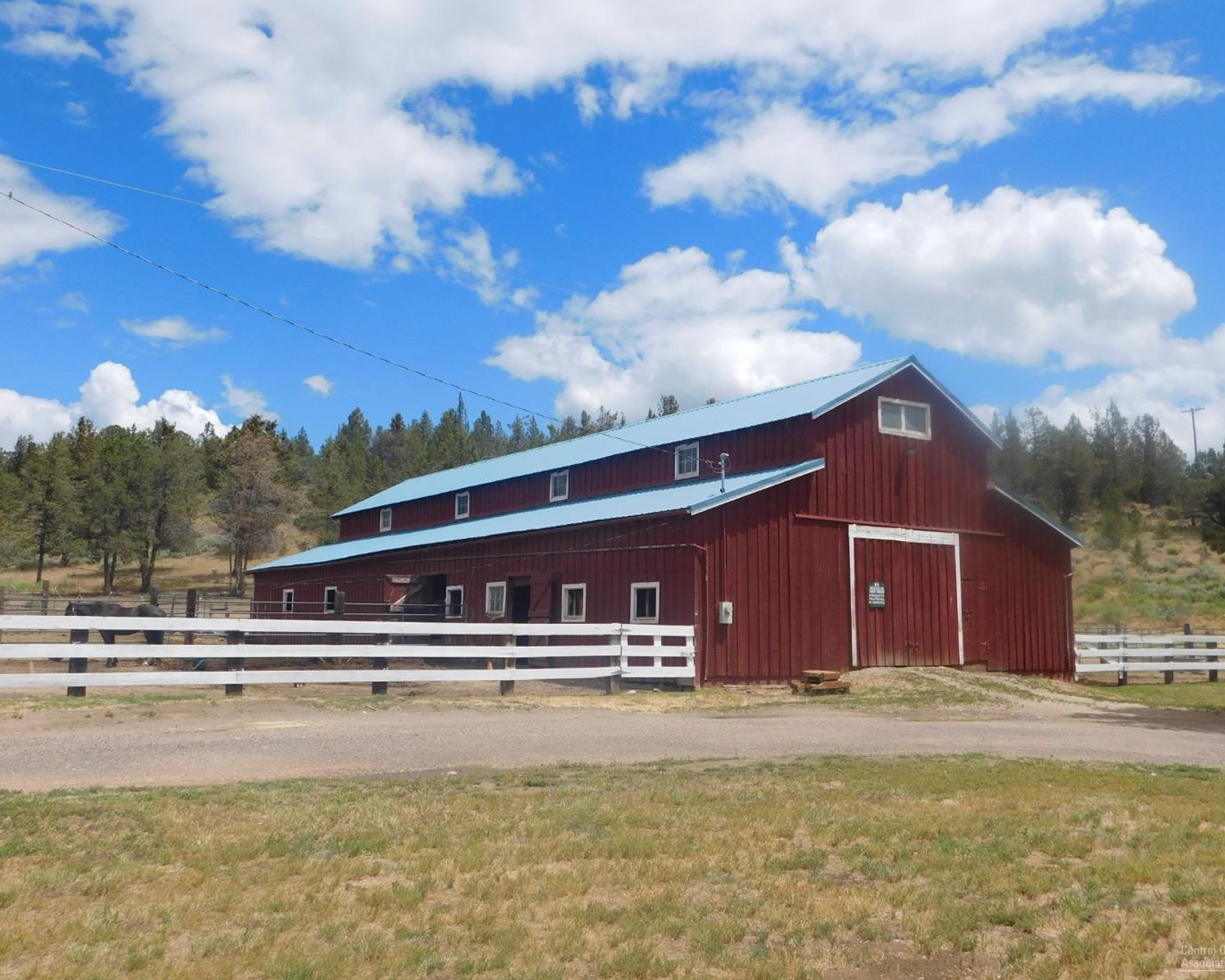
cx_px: 646
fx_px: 1160
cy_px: 486
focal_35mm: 32
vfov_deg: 45.8
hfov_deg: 55.6
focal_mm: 5.3
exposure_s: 1/640
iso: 125
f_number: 6.4
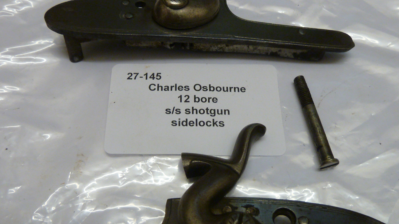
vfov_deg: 32.7
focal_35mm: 36
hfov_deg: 55.3
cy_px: 133
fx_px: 381
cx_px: 201
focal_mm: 4.1
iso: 200
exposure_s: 1/30
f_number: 3.3
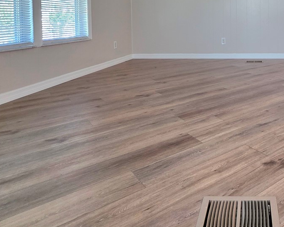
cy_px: 26
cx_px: 250
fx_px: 252
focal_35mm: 30
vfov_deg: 44.5
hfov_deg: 52.5
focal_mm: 2.2
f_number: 1.9
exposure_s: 1/120
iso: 125
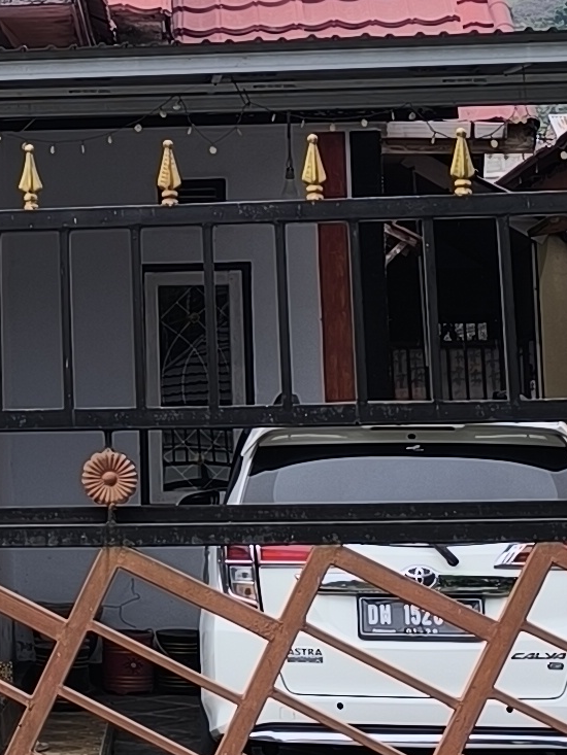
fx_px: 2795
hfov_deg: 11.1
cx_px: -316
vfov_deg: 15.2
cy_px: 74
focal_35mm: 128
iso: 50
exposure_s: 1/737
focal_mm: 6.14
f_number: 1.65
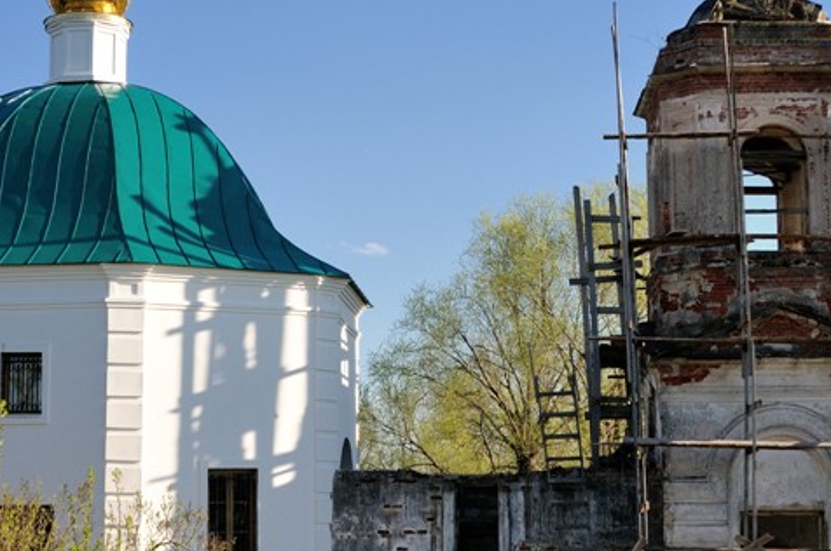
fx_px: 1568
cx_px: 400
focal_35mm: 68
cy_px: 259
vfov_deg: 20.0
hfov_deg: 29.7
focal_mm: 24
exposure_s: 1/400
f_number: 7.1
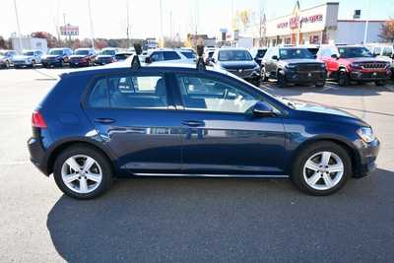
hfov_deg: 65.5
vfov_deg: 46.4
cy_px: 132
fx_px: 307
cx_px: 197
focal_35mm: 28
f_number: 5.6
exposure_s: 1/250
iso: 220
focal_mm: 19
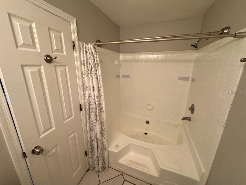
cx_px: 123
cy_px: 92
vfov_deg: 85.7
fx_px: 99
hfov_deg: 102.1
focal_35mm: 14
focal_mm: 2.22
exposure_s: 1/120
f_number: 2.2
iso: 160
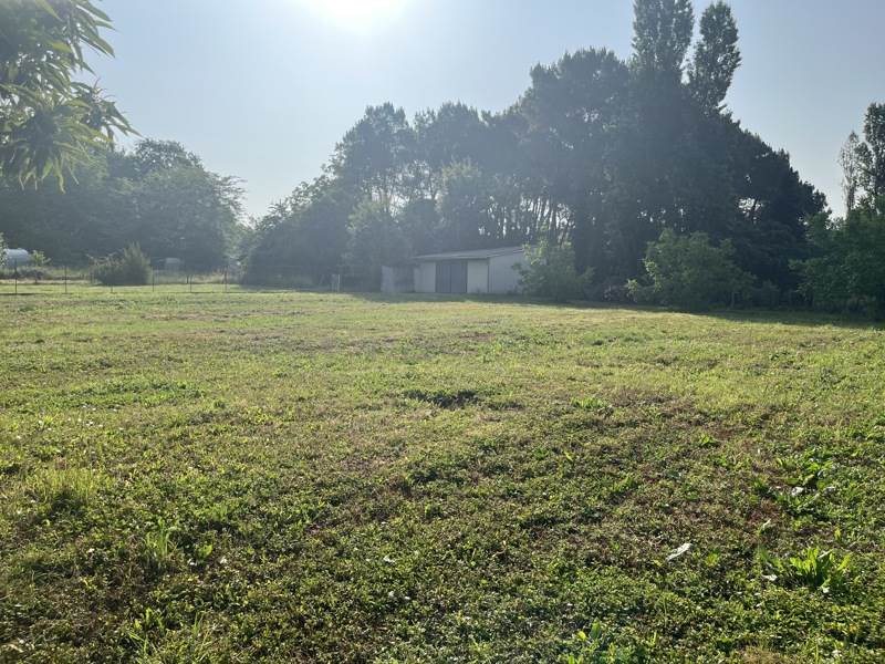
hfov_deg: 67.3
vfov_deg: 53.1
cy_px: 332
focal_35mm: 26
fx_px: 665
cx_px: 442
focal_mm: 5.1
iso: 50
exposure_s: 1/2967
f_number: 1.6
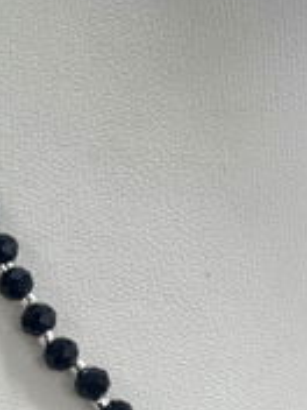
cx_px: 447
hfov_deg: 9.9
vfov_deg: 13.5
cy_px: 341
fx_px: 1715
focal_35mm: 145
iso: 80
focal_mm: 6.76
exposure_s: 1/100
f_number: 1.78
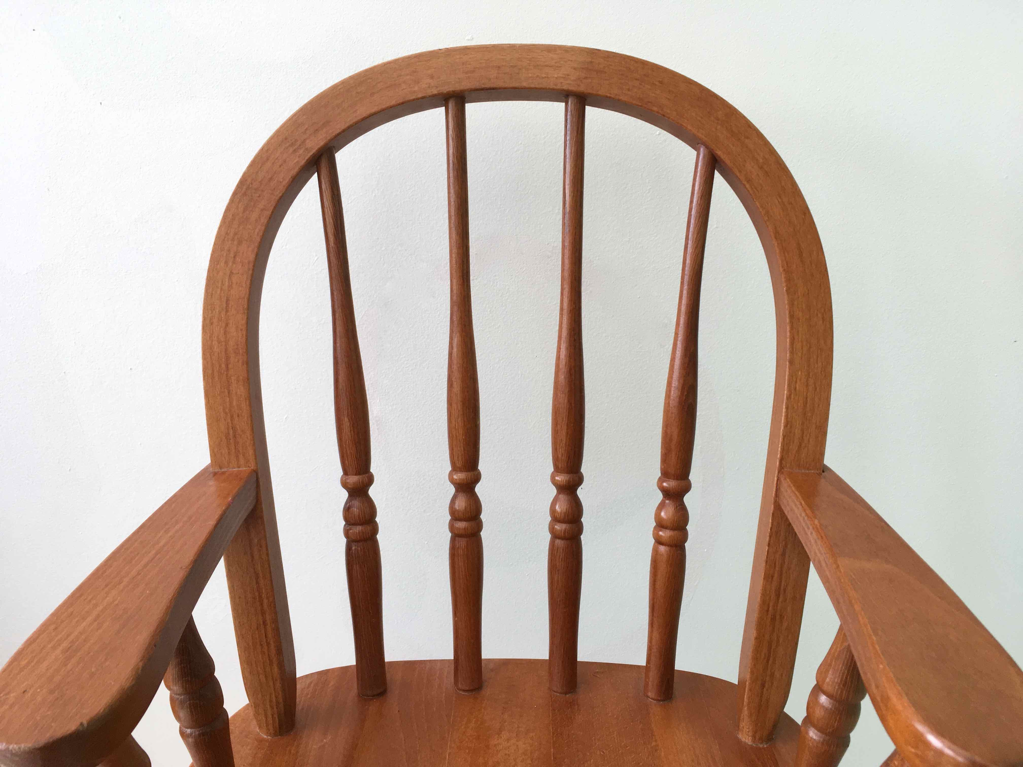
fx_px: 857
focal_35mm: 29
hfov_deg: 61.7
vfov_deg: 48.2
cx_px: 512
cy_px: 384
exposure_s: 1/100
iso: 32
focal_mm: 4.15
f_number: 2.2
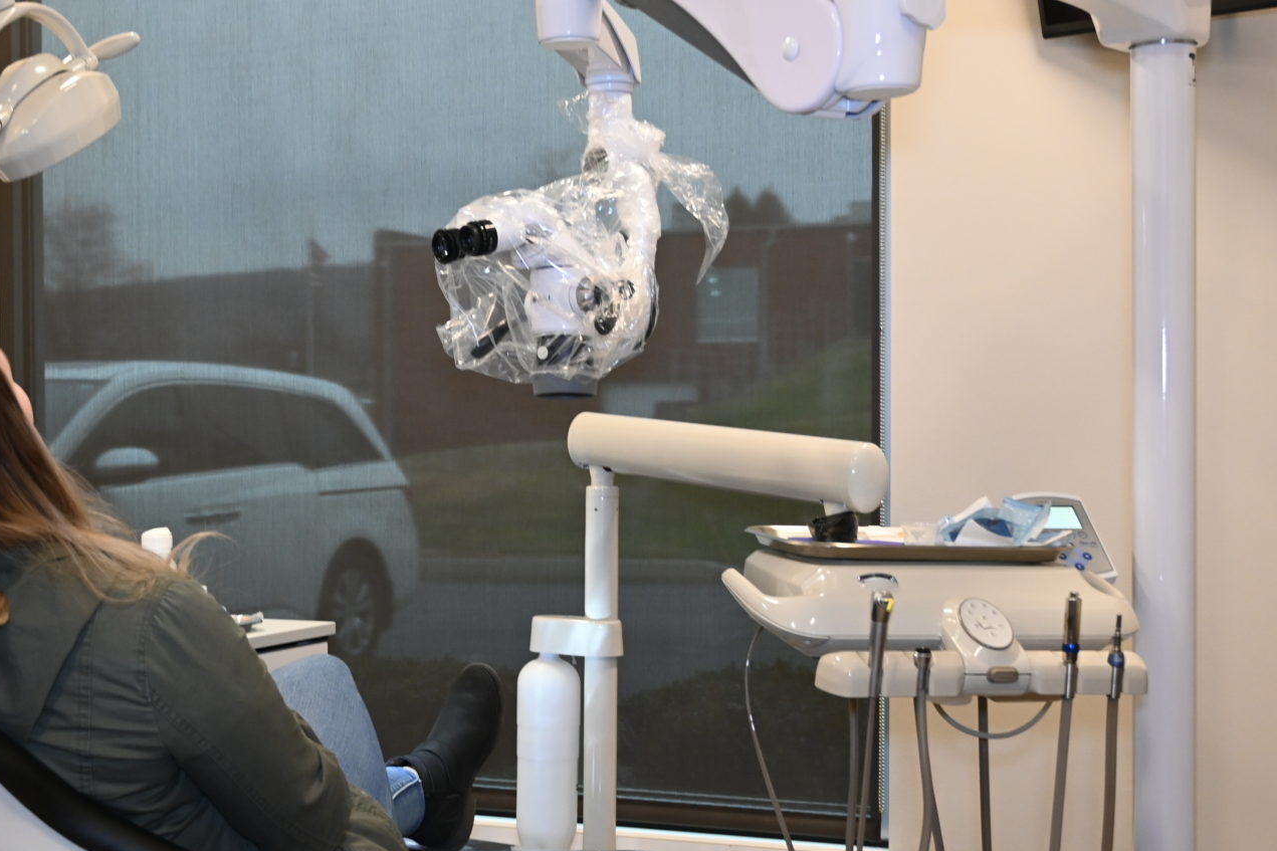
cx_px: 409
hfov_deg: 34.1
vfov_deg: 23.4
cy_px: 485
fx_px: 2057
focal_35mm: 58
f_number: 4
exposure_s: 1/125
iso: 1000
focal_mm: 24
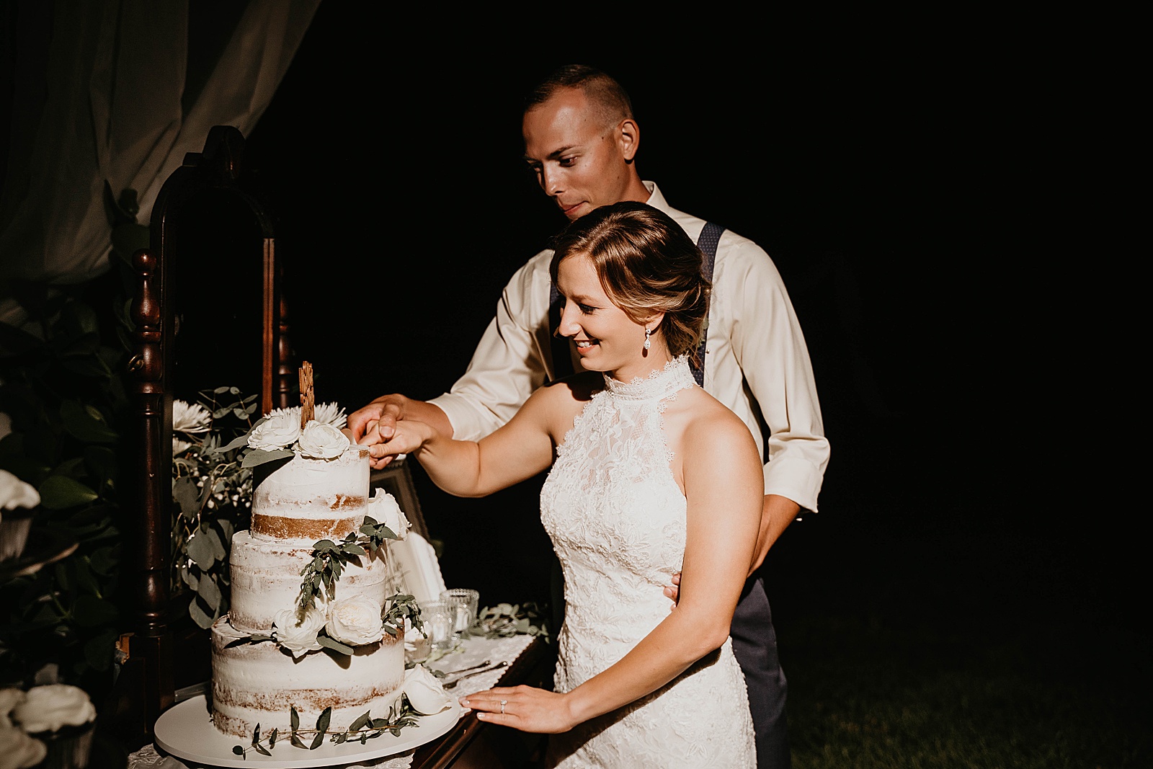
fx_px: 1377
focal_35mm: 43
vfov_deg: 31.2
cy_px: 384
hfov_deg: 45.4
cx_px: 576
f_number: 3.5
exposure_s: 1/320
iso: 500
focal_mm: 43
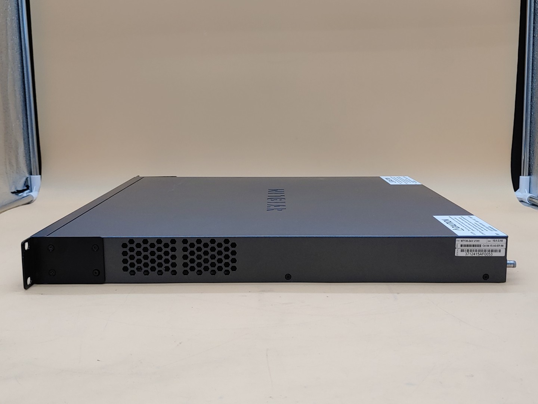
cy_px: 202
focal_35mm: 39
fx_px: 606
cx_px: 269
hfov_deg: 47.9
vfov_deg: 36.8
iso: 50
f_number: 1.8
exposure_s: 1/96
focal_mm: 4.36
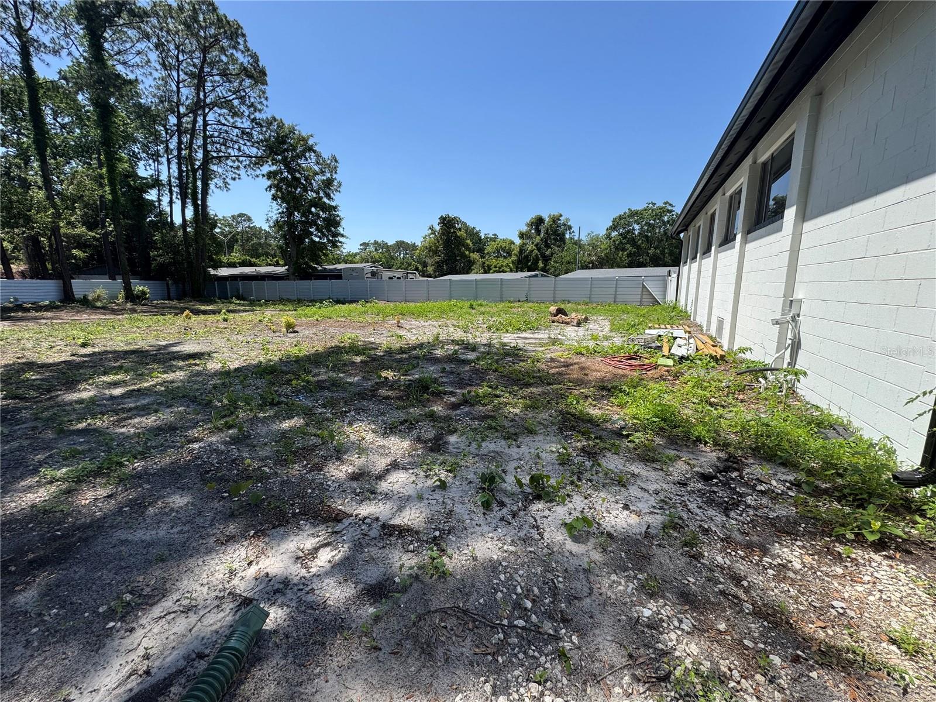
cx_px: 468
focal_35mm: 14
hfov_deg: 102.1
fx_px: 379
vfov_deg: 85.7
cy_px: 351
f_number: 2.2
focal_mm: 2.22
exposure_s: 1/1078
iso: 50
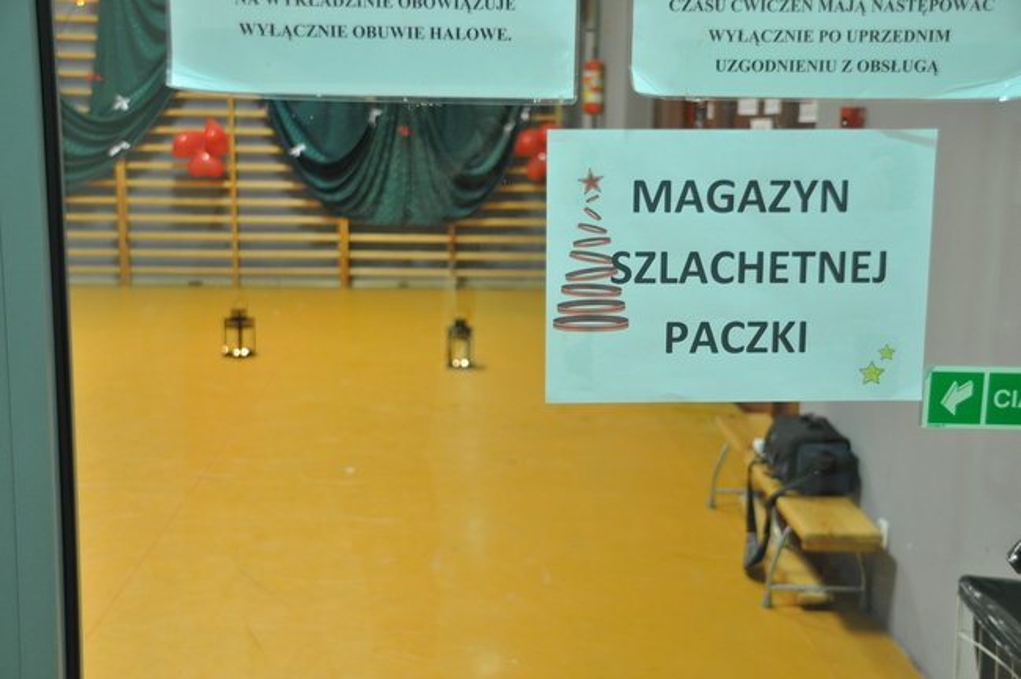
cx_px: 510
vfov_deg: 28.0
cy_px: 340
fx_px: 1360
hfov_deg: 41.2
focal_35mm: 48
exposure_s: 1/15
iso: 1000
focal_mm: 32
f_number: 4.2
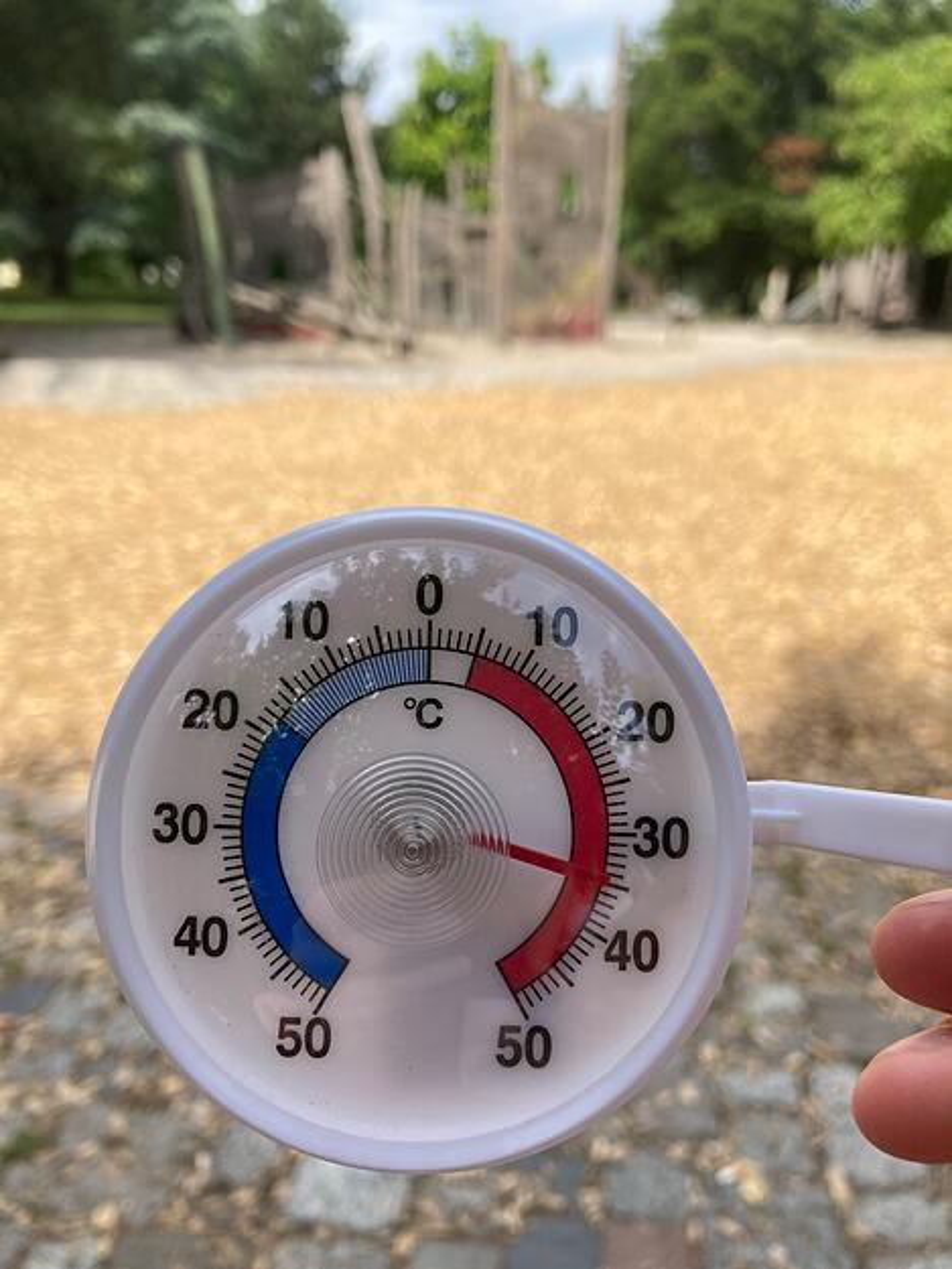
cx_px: 476
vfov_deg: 63.4
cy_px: 634
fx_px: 1026
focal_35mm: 28
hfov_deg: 49.8
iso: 20
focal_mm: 3.99
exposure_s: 1/1021
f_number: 1.8
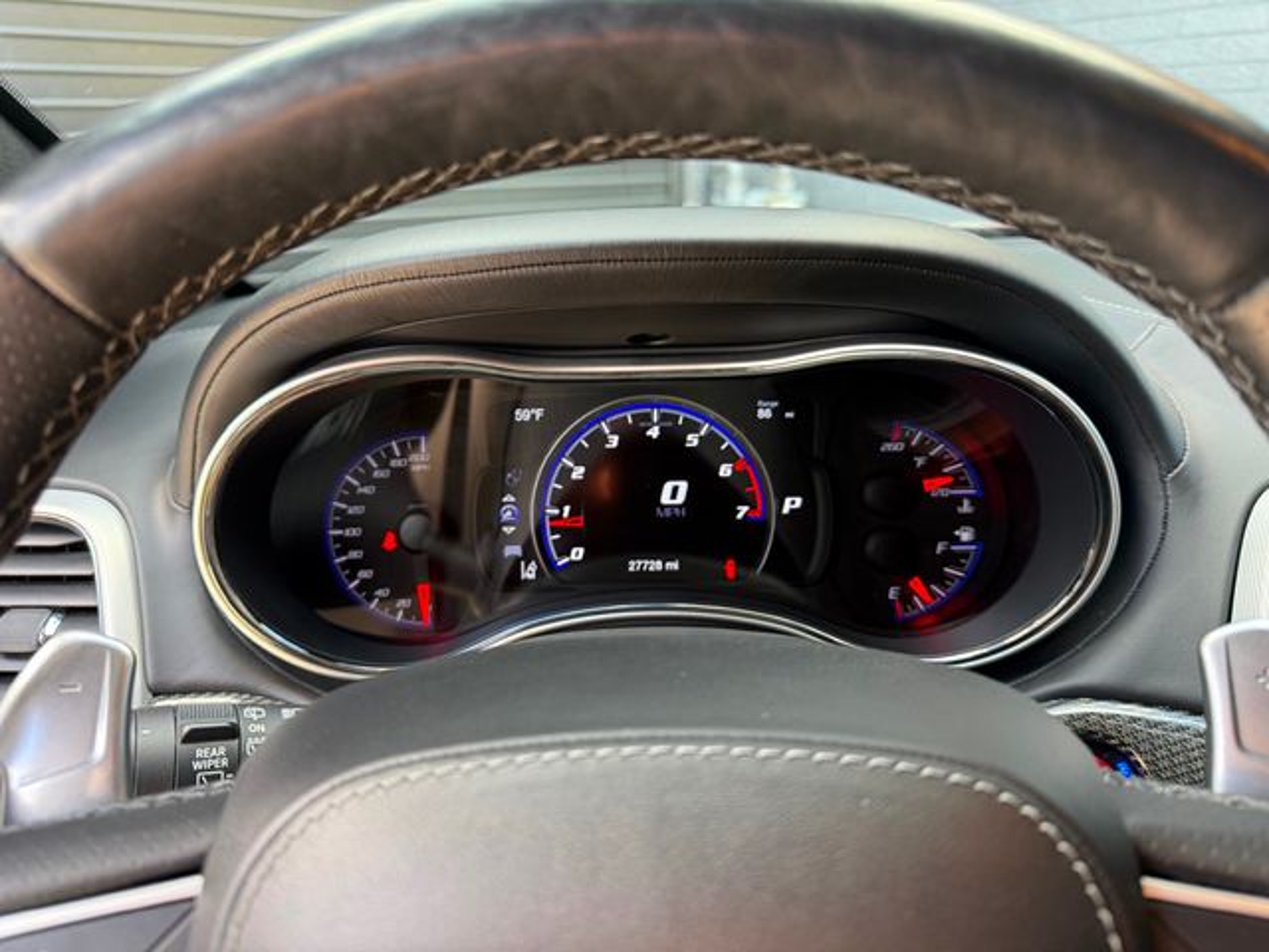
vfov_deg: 56.8
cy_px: 476
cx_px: 634
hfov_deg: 71.6
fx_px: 880
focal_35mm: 24
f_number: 1.78
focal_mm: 6.76
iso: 200
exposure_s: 1/118
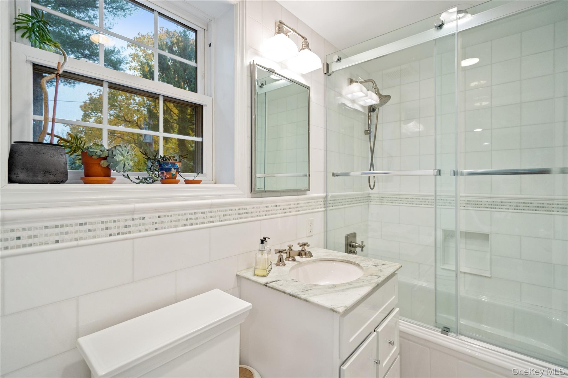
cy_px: 189
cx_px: 284
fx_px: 252
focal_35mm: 16
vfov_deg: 73.7
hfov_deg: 96.7
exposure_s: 1/80
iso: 640
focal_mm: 16
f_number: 4.5
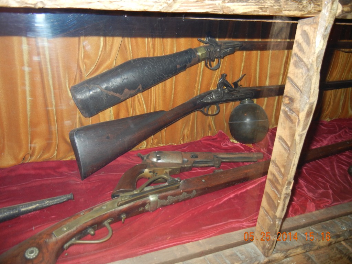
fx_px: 305
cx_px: 176
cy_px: 132
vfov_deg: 46.8
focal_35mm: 30
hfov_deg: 60.0
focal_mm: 5.4
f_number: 3.5
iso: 200
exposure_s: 1/30
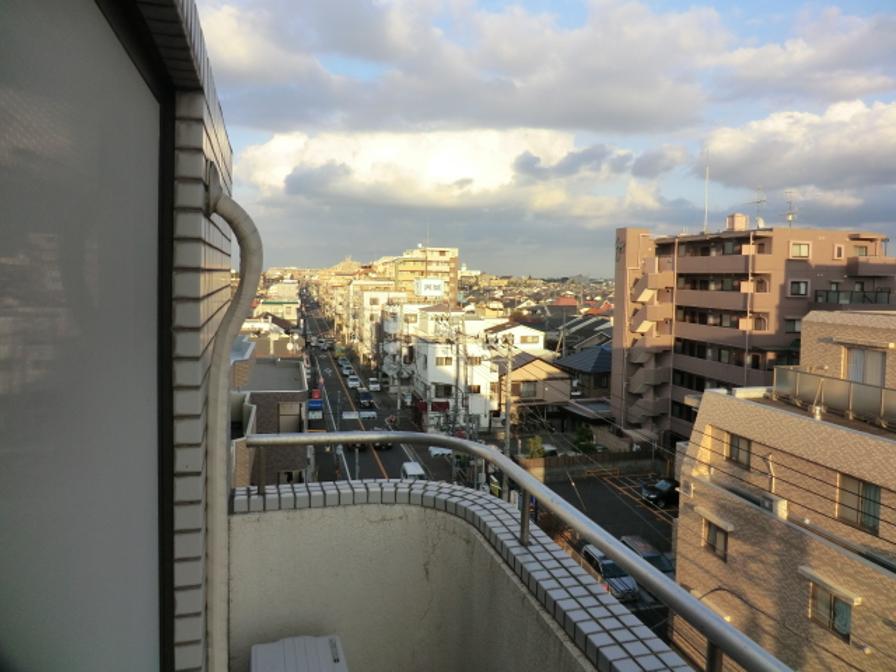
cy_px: 336
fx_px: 621
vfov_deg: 56.8
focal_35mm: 24
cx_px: 448
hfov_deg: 71.6
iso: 80
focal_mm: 4.3
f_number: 3.2
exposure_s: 1/400
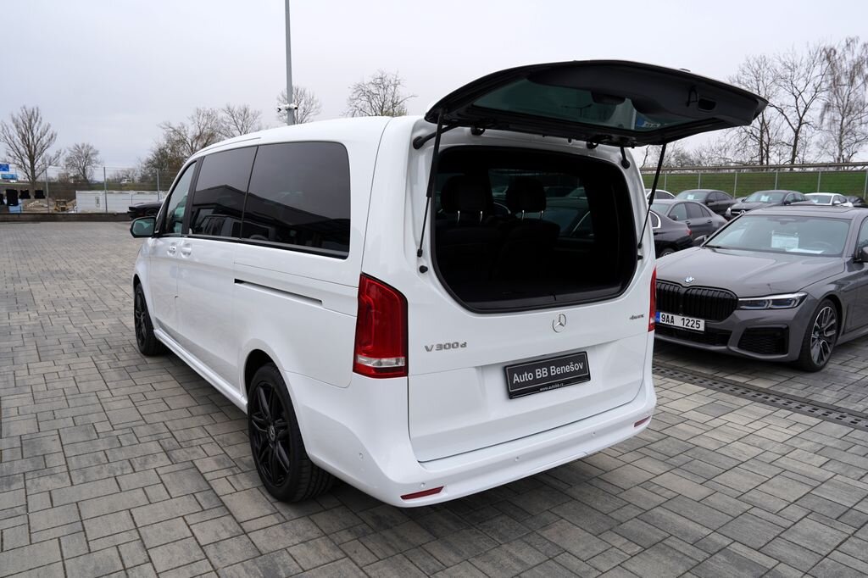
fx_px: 578
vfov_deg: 53.1
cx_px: 434
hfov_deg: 73.8
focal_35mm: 24
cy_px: 289
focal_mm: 24
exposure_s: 1/125
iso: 100
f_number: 5.6
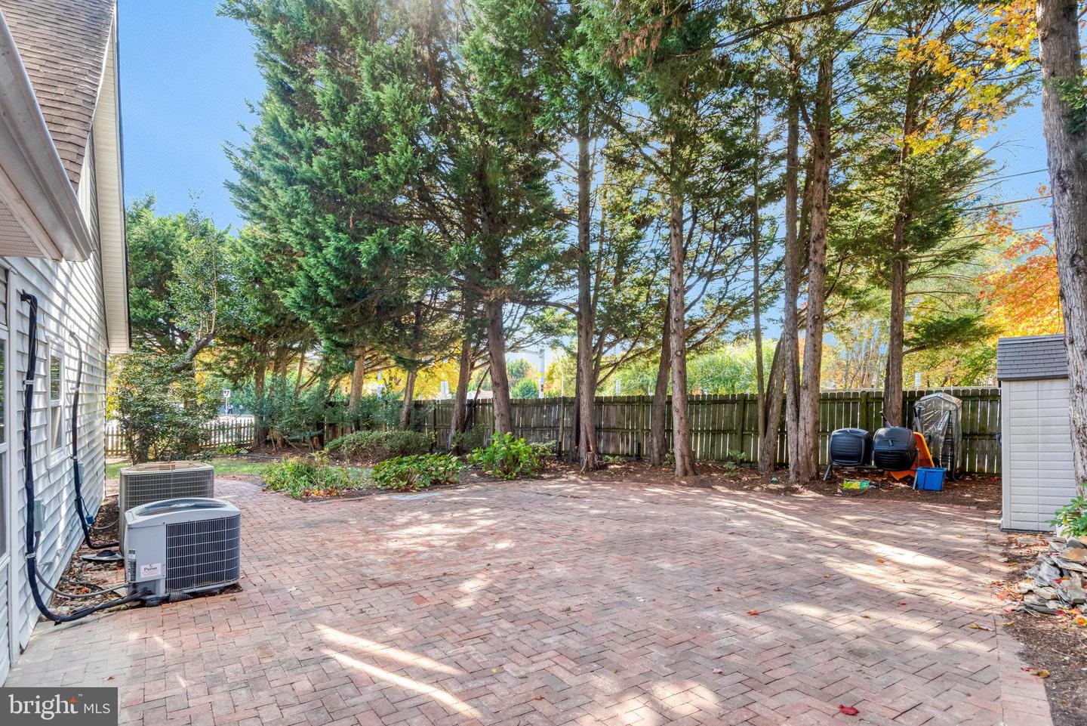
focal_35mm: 19
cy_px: 363
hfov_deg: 86.9
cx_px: 544
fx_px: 574
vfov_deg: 64.6
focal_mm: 19
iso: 400
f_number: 8
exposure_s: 1/125
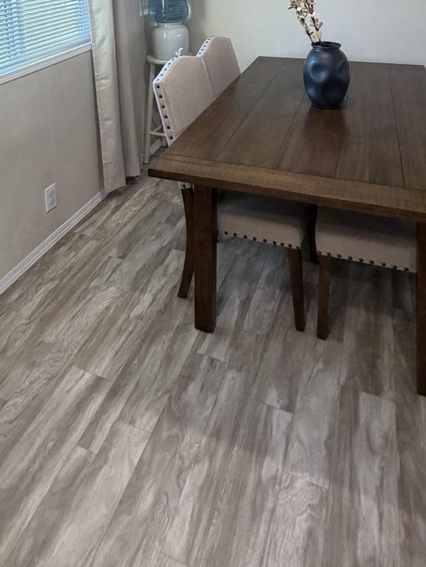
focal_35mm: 28
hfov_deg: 49.7
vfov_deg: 51.8
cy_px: 10
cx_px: 190
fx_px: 459
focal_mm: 2.22
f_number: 2.2
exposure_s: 1/120
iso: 320
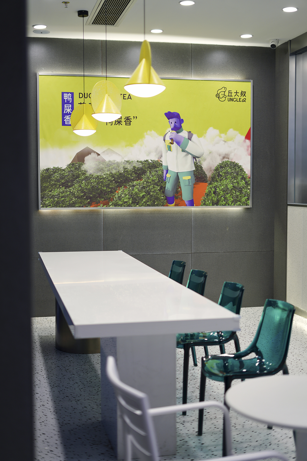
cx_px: 154
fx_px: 640
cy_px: 230
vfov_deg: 39.6
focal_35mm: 50
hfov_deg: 27.0
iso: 100
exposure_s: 1/80
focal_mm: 50
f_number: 2
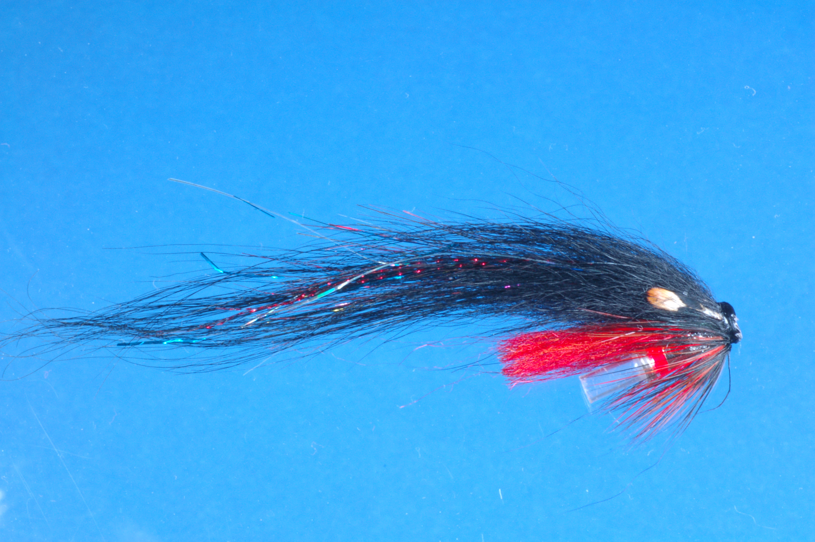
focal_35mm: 105
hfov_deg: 19.5
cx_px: 408
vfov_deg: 13.0
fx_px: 2375
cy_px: 271
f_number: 22
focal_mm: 70
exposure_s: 1/2.5
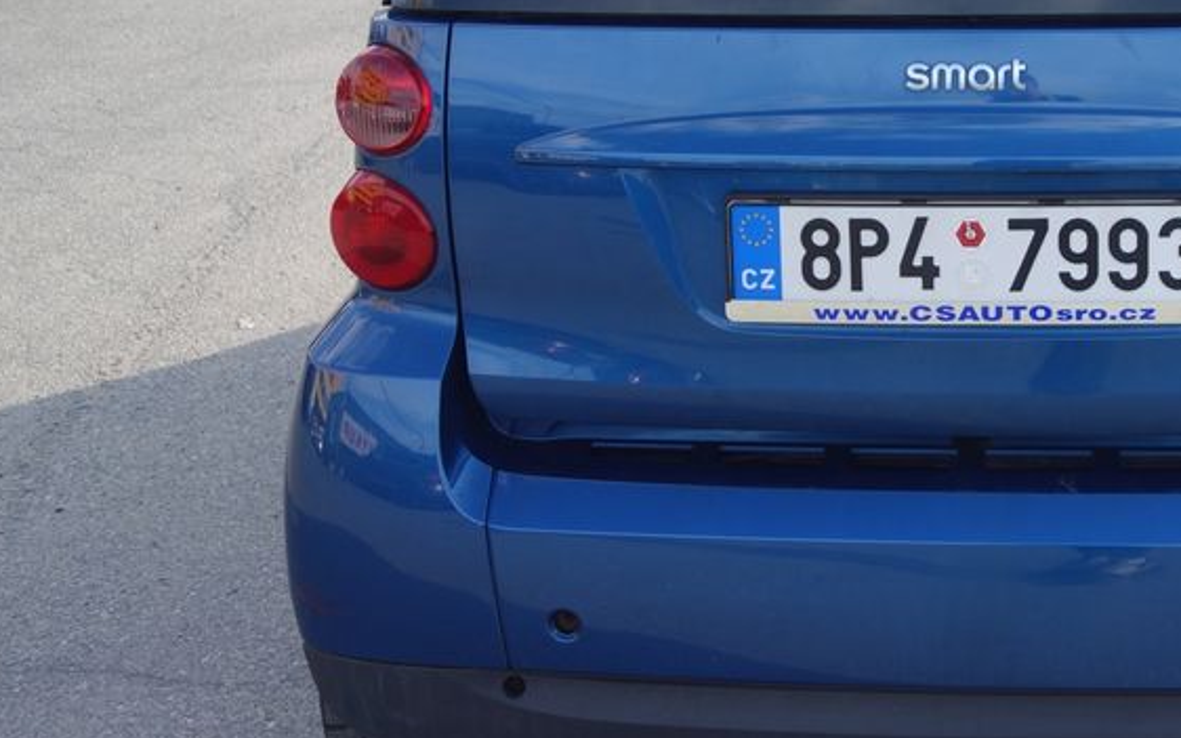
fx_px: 1673
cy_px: 190
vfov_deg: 24.6
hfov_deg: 37.4
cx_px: 960
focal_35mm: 52
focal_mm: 10.4
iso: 125
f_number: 2.2
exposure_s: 1/800
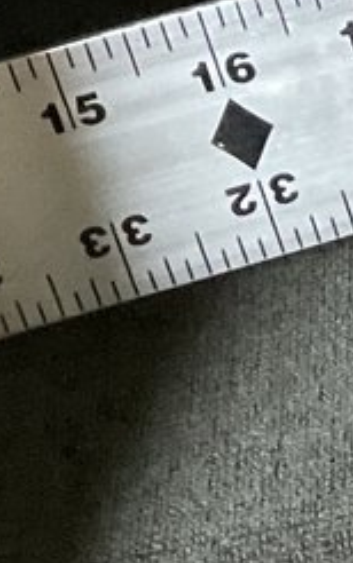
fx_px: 2906
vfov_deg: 10.4
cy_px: -470
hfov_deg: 5.8
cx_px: 1484
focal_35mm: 189
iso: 125
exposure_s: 1/60
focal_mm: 3
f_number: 1.8
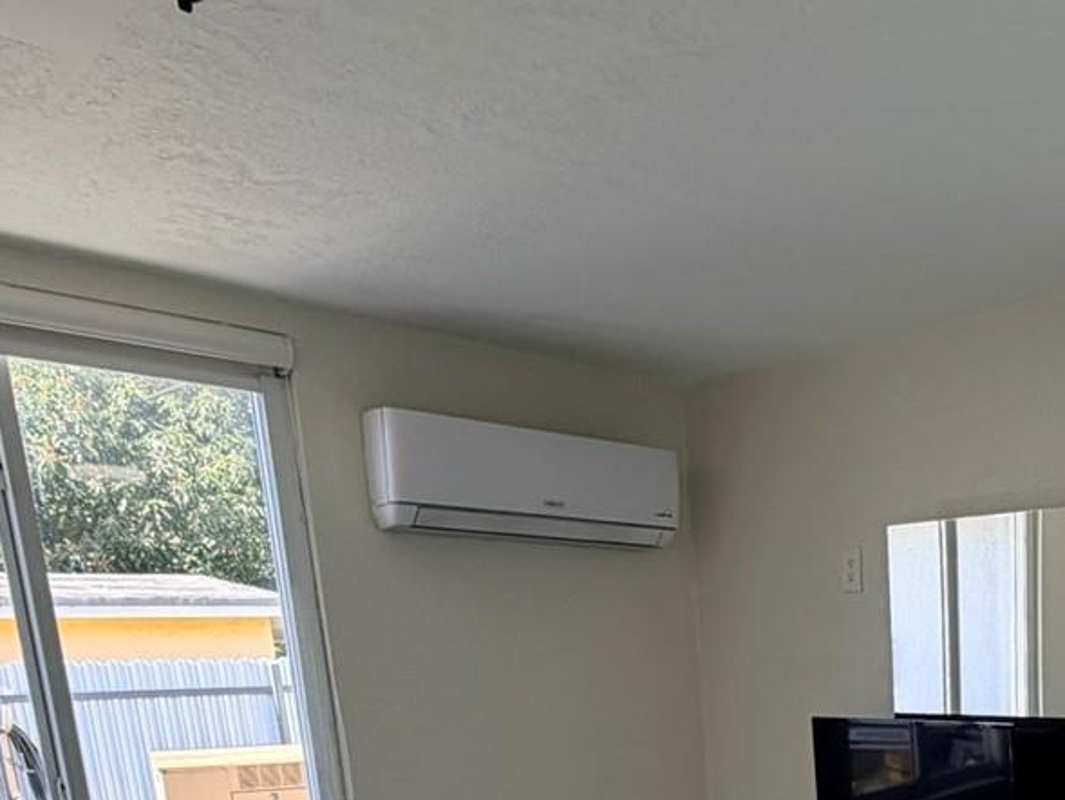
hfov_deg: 43.8
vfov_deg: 32.5
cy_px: 912
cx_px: 994
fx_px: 1169
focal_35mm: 38
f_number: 2.2
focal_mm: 2.22
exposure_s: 1/120
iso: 50
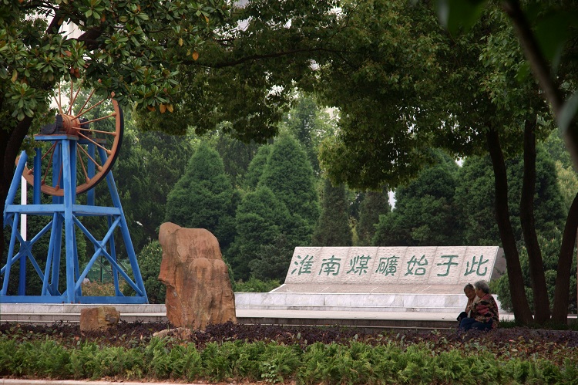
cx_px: 289
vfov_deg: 10.7
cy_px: 192
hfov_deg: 16.1
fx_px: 2046
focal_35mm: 128
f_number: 6.3
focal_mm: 85
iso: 200
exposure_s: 1/200
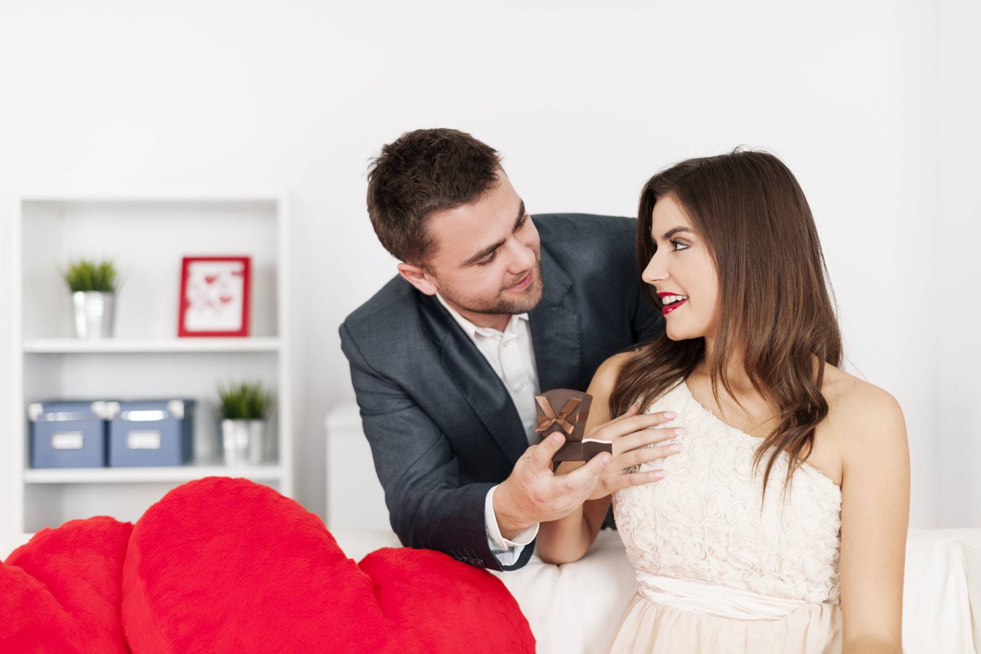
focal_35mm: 50
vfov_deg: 27.0
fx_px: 1362
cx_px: 490
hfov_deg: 39.6
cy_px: 327
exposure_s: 1/100
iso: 100
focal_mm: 50
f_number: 2.2
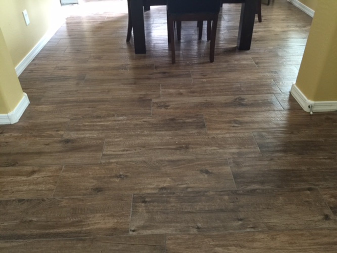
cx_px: 168
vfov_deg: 48.2
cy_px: 126
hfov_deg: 61.7
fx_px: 282
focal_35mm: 29
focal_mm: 4.15
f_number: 2.2
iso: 64
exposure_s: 1/15
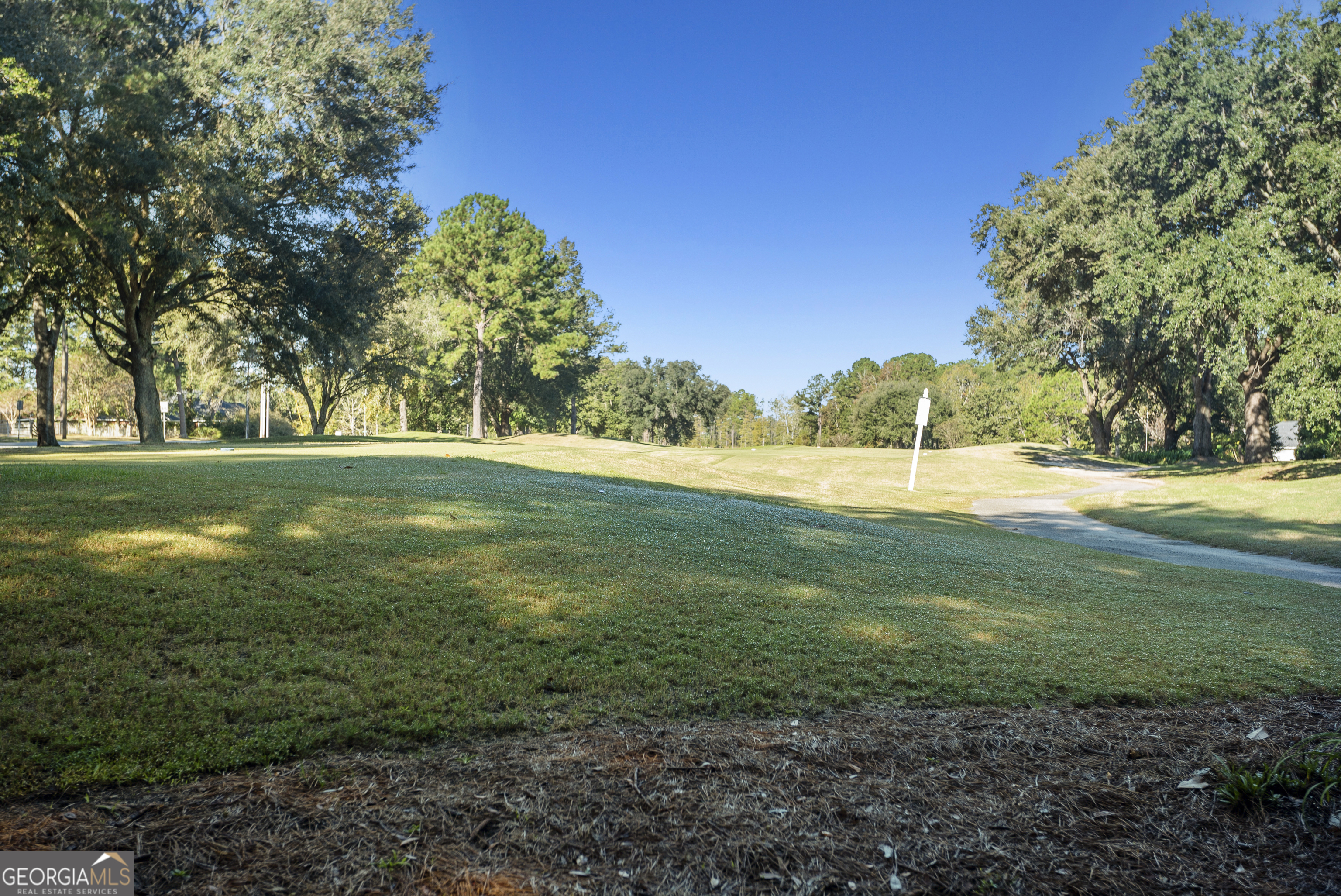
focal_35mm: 40
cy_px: 448
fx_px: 1491
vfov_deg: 33.4
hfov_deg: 48.4
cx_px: 670
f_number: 5.6
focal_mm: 40
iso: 100
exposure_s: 1/80
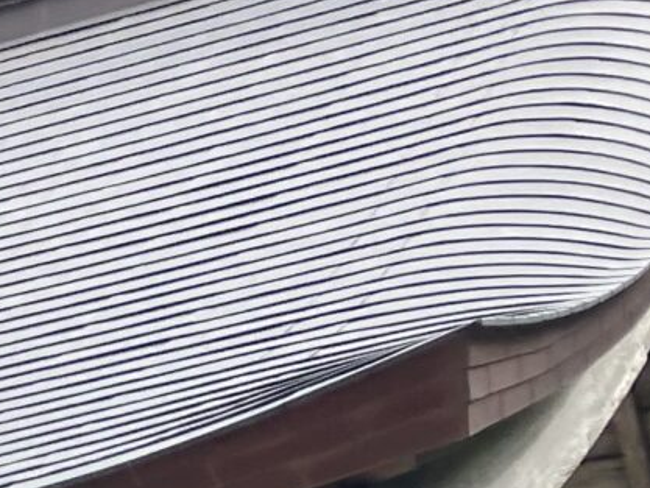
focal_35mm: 172
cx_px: -1072
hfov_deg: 9.7
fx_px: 3231
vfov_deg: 8.0
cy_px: 1129
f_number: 1.8
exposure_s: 1/223
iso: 25
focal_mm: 3.99
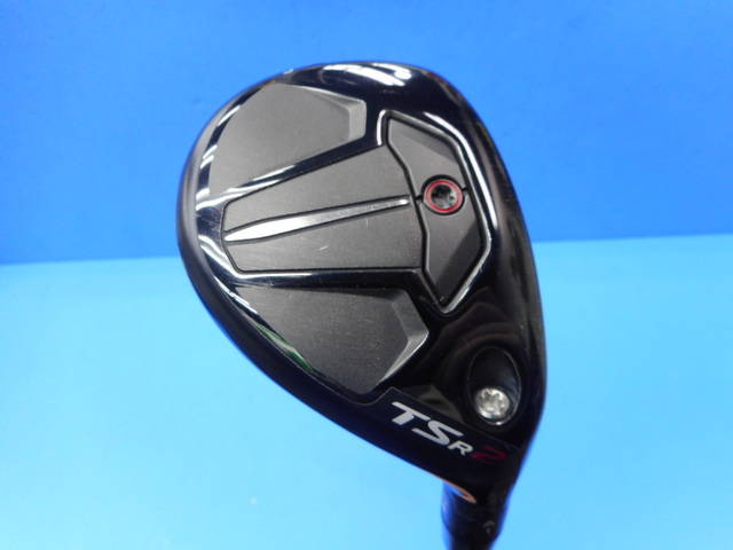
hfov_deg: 69.4
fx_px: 529
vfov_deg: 54.9
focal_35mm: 25
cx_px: 366
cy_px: 275
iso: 200
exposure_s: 1/30
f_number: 3.7
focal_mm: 4.5
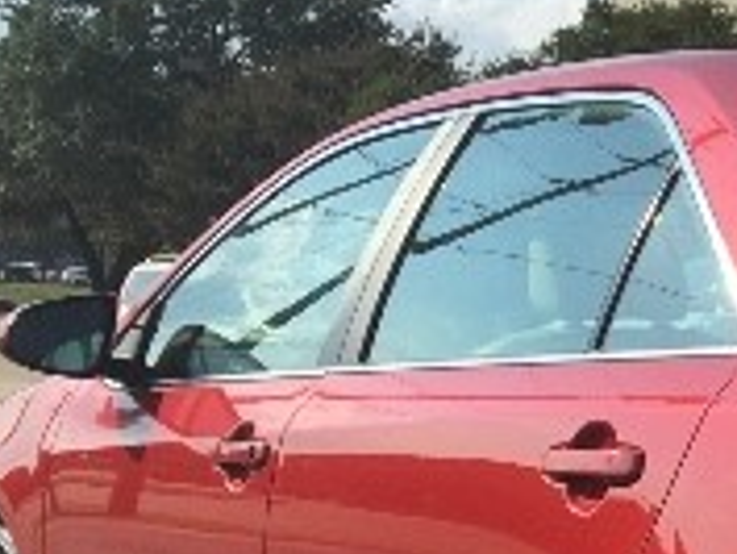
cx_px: 1078
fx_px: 2237
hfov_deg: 17.1
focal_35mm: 105
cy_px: 679
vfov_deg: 13.7
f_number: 2.2
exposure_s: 1/1832
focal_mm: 4.15
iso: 25
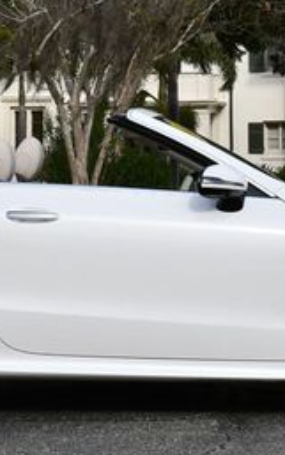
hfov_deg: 9.9
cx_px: 101
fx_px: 1638
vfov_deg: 15.7
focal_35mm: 132
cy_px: 110
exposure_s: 1/250
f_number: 8
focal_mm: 26
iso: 110
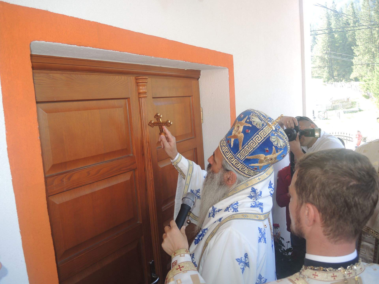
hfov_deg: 63.4
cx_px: 190
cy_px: 142
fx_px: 307
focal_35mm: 28
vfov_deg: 49.7
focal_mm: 6
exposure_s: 1/100
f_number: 2
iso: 100
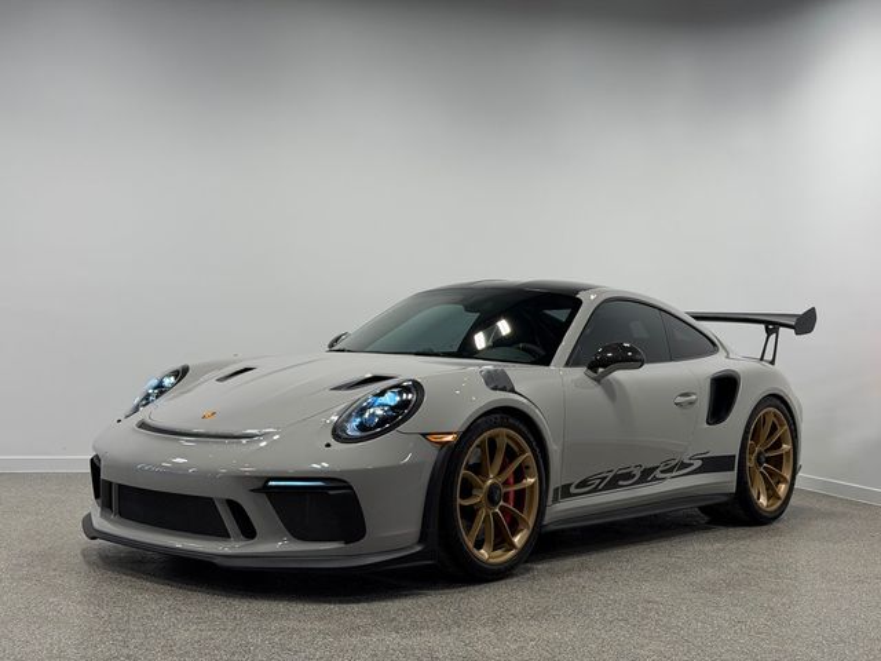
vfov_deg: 30.3
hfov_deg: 39.7
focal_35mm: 48
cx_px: 440
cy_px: 330
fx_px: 1222
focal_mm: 6.76
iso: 64
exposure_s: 1/396
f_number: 1.78
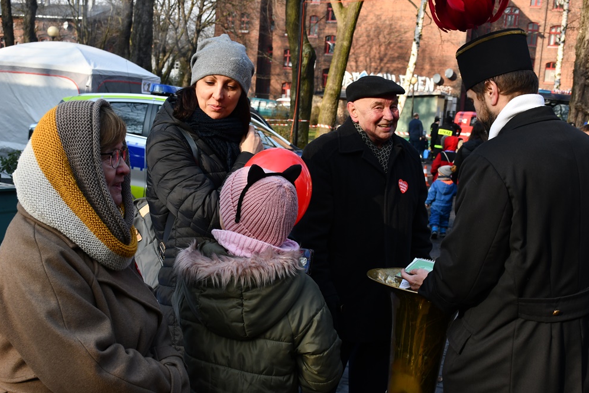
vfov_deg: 28.6
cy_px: 185
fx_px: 769
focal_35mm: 47
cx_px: 276
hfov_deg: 41.9
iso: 250
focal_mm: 26
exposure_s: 1/250
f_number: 5.6
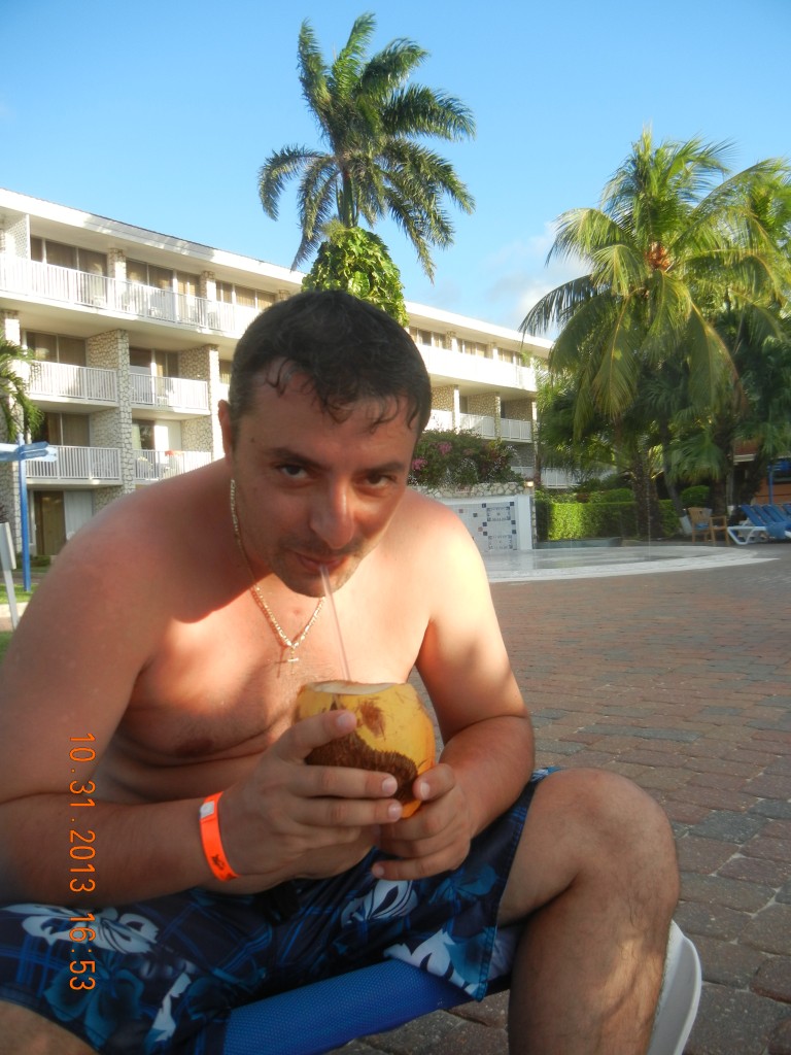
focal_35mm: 30
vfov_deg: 60.0
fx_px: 914
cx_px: 396
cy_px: 528
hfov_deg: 46.8
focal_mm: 5.4
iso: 160
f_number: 3.5
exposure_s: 1/370
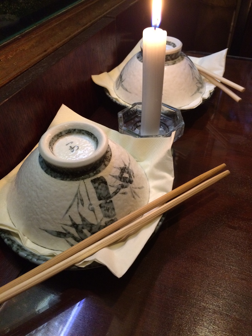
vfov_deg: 61.7
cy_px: 168
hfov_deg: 48.2
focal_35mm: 29
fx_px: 281
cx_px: 126
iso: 320
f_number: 2.2
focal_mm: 4.15
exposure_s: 1/33
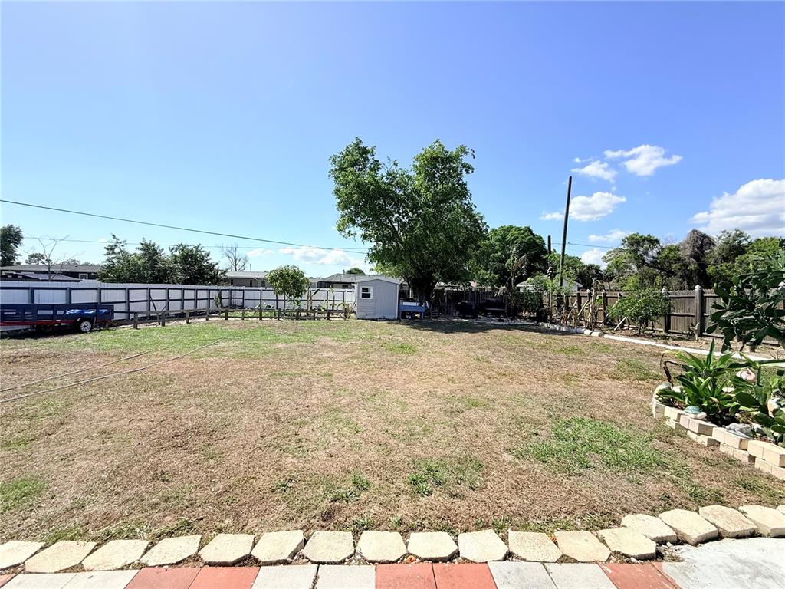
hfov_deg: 102.1
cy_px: 294
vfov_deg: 85.7
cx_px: 392
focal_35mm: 14
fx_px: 317
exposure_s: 1/2024
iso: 50
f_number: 2.2
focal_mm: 2.22
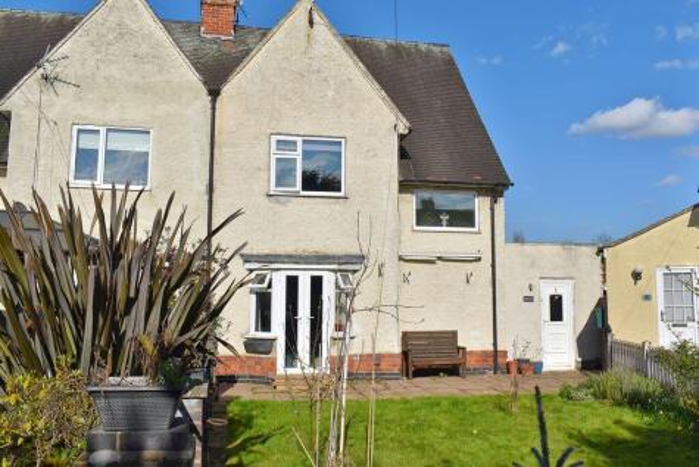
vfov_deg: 40.0
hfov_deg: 57.2
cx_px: 350
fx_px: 641
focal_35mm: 33
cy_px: 234
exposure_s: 1/400
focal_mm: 22
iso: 100
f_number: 10
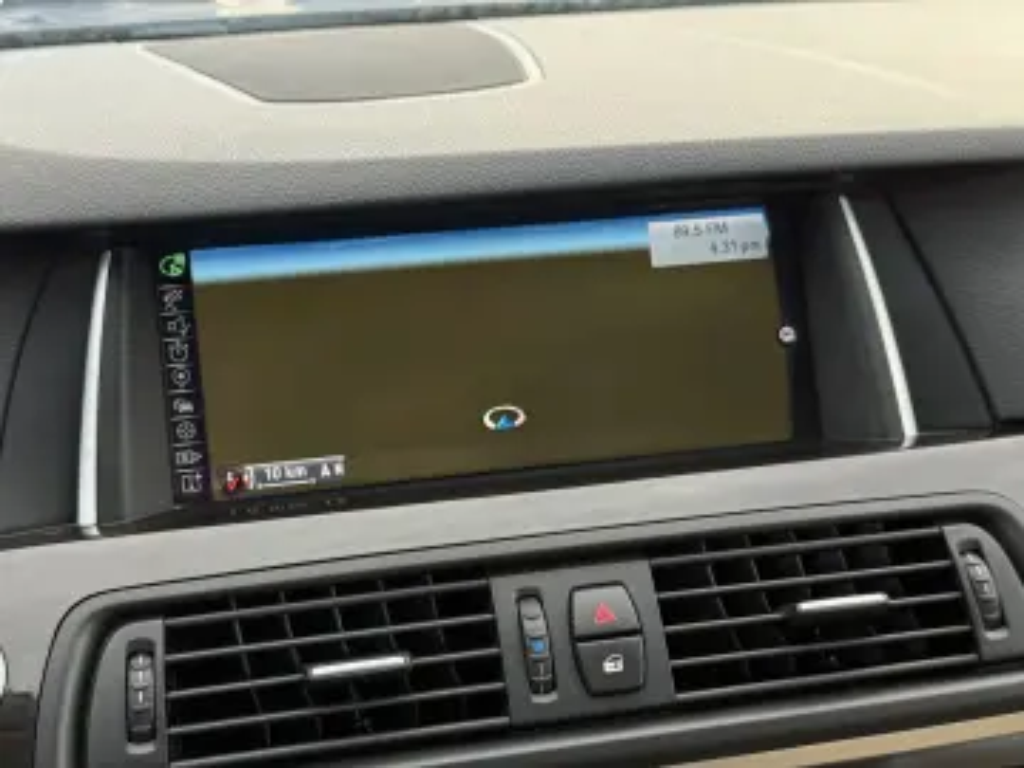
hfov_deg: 39.7
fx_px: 1420
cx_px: 512
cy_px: 384
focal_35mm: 48
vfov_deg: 30.3
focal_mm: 6.76
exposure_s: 1/191
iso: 100
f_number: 1.78
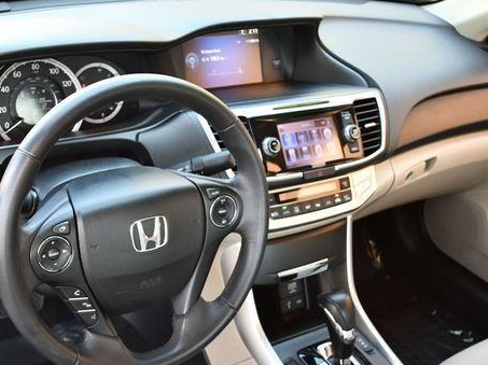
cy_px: 219
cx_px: 170
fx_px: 690
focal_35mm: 49
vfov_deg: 29.6
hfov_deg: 38.6
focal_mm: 18
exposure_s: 1/200
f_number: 3.5
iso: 800
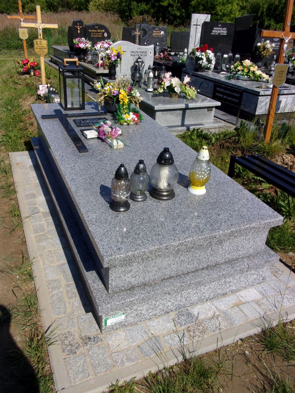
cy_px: 196
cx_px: 148
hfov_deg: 49.7
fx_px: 318
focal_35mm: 28
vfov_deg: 63.4
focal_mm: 5.1
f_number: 10.8
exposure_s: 1/150
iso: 80
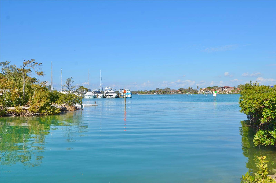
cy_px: 92
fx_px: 252
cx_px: 138
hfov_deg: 57.3
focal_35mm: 33
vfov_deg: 39.8
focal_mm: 22
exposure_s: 1/320
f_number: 9
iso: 100
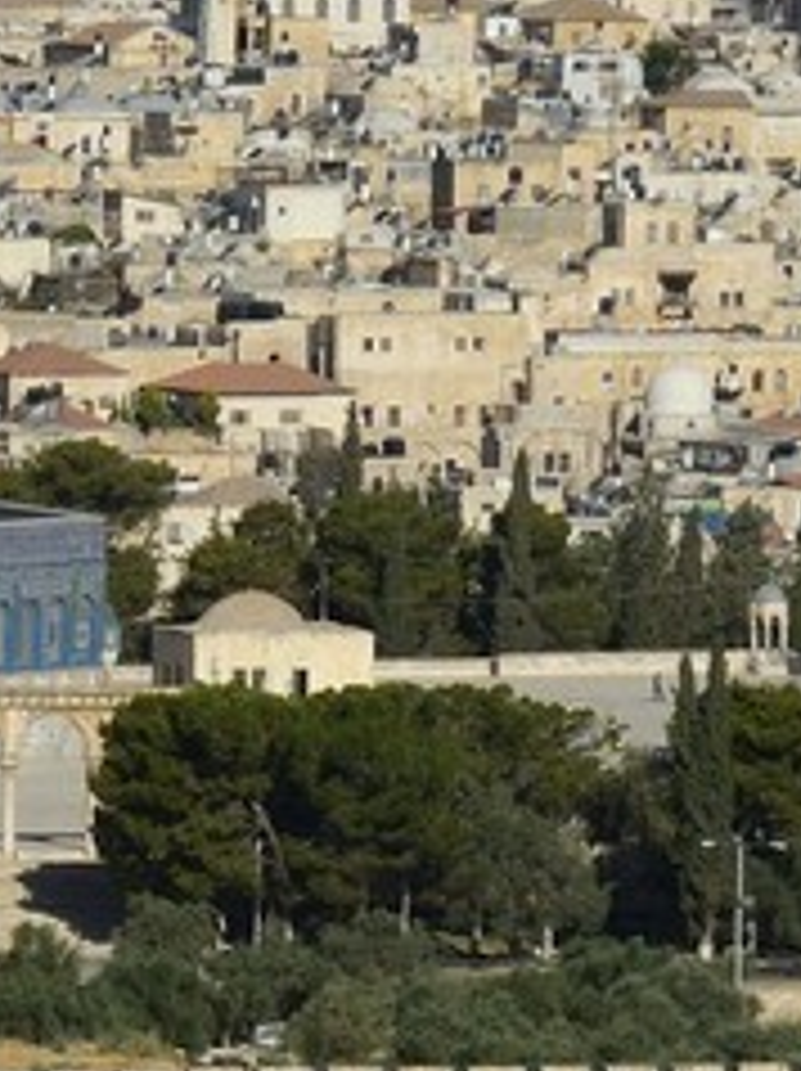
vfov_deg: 4.4
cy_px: 1206
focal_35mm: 453
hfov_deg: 3.2
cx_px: -2318
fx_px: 14001
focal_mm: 70
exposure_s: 1/320
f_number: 14
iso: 200
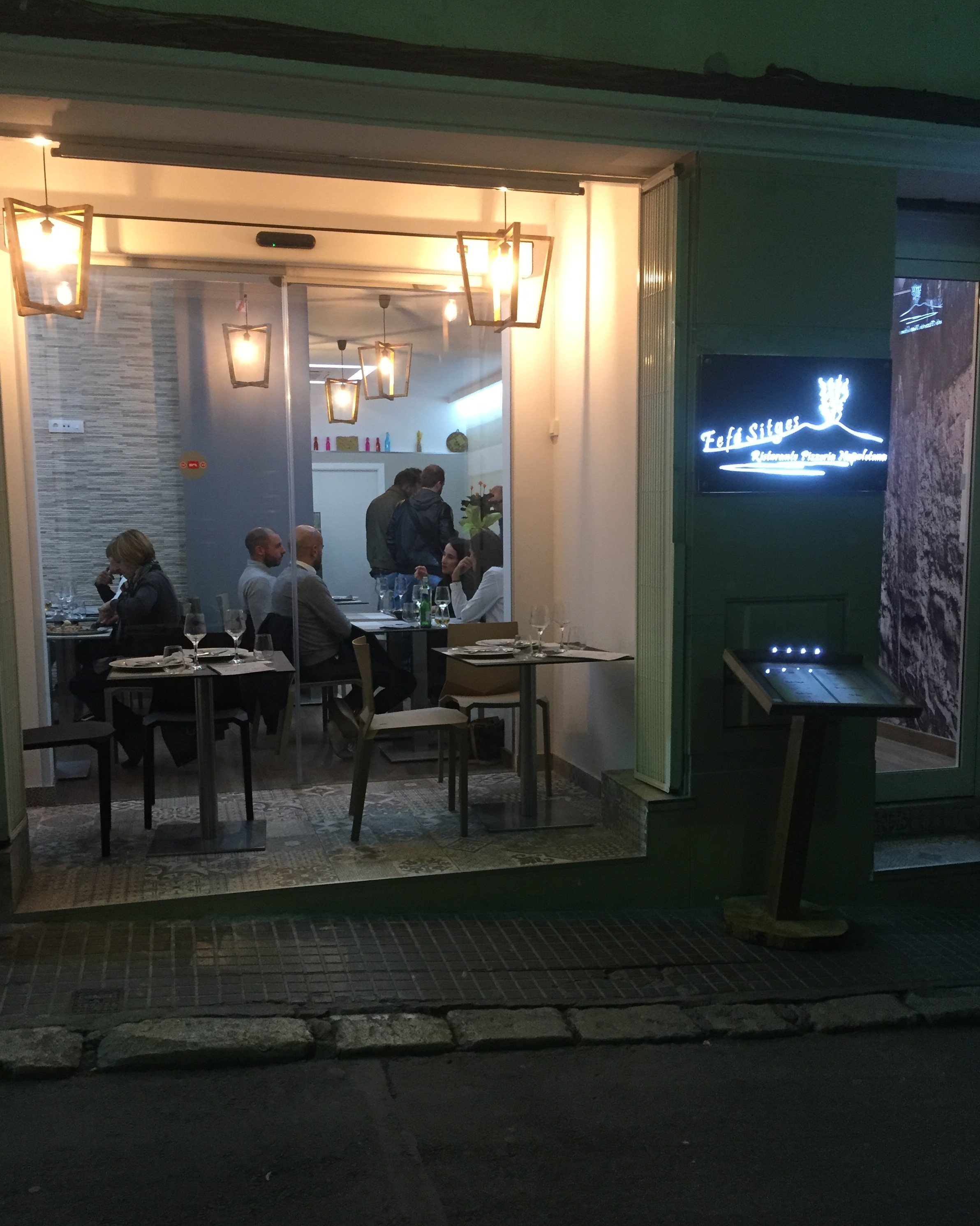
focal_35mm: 31
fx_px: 1124
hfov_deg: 47.1
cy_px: 663
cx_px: 483
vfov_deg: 57.1
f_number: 2.2
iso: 250
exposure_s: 1/33
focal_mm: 4.15
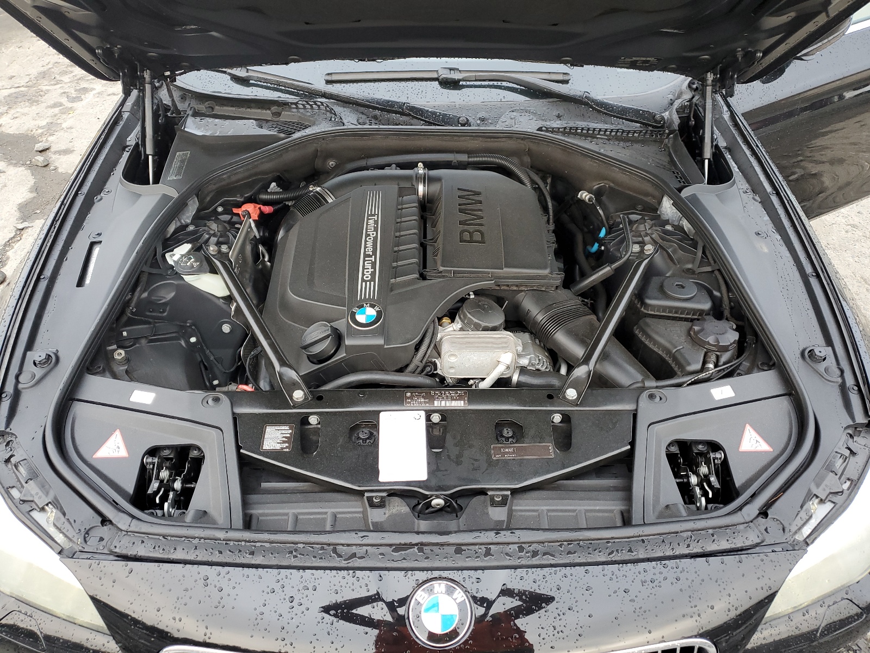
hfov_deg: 67.3
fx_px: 653
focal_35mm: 26
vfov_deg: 53.1
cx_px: 435
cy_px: 326
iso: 68
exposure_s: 1/120
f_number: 1.5
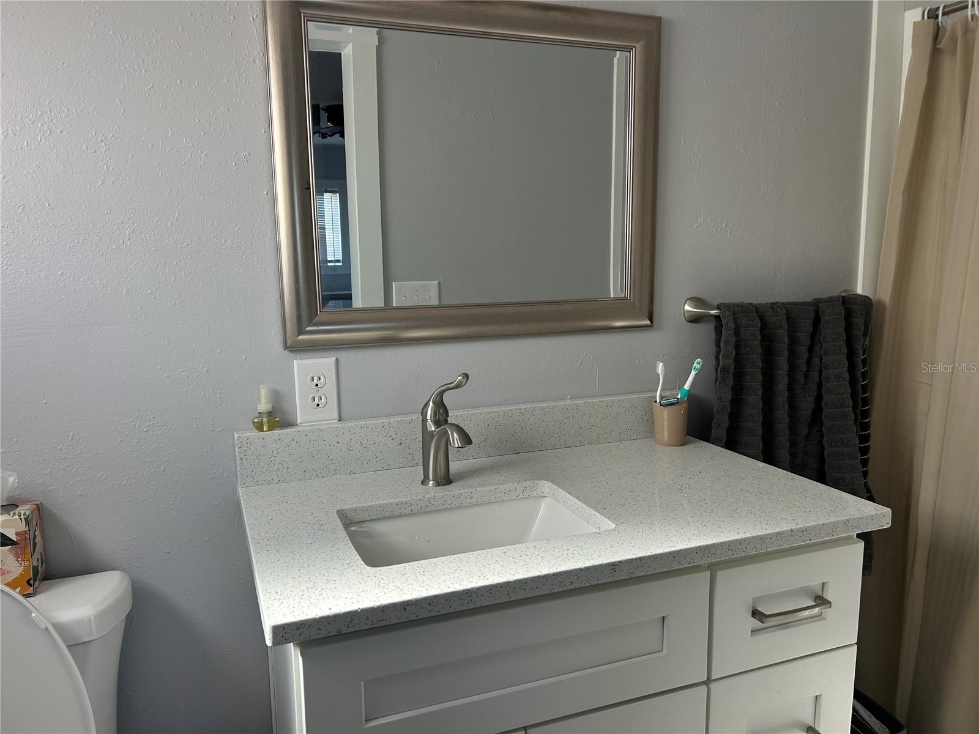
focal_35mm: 26
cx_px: 490
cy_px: 367
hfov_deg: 67.3
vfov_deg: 53.1
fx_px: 735
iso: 50
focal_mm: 5.7
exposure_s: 1/121
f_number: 1.5
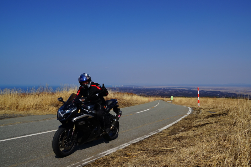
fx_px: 188
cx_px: 126
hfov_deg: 67.4
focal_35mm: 27
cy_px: 84
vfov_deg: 47.9
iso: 100
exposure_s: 1/320
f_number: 11
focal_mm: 18
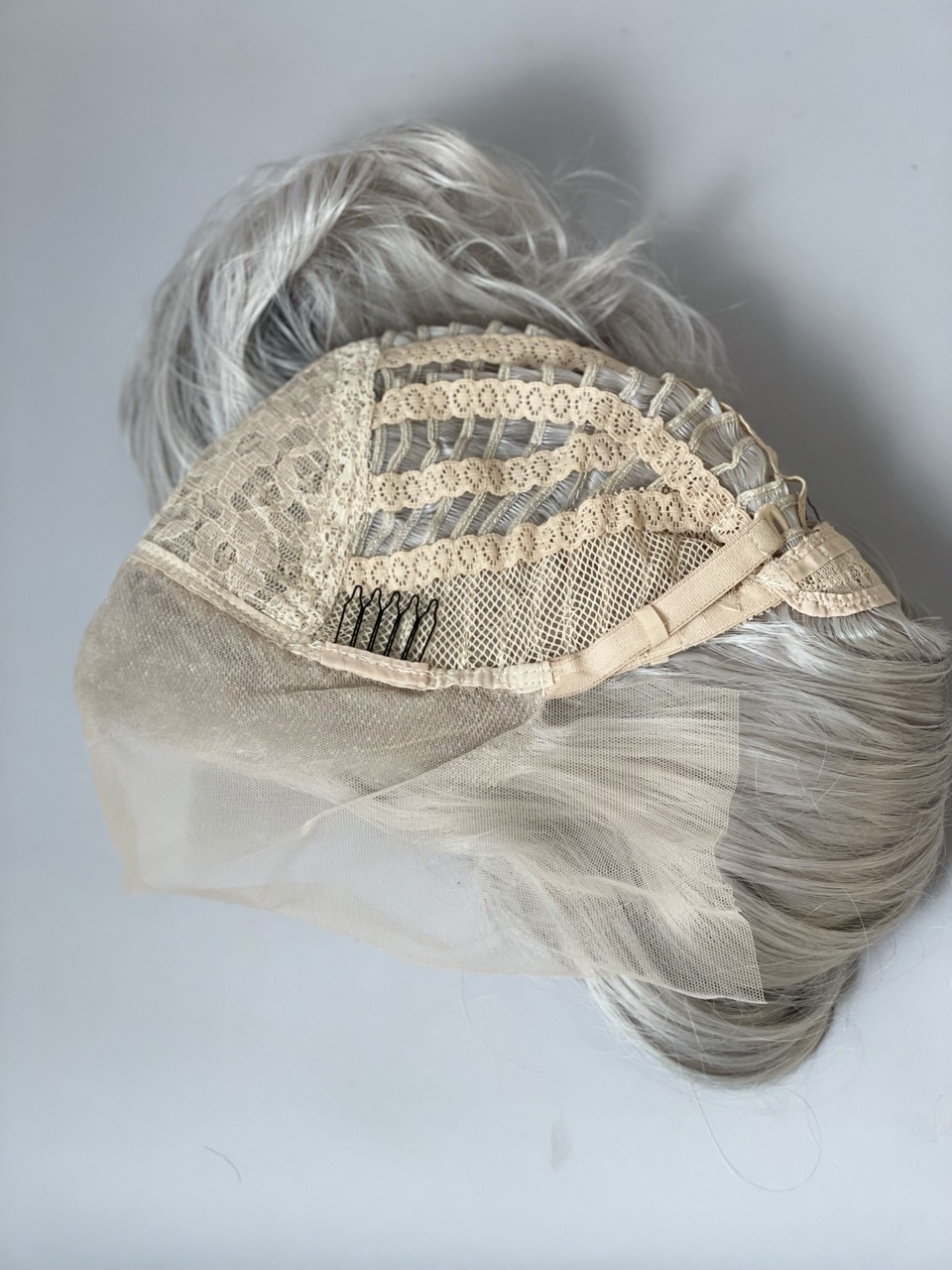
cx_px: 476
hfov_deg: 28.0
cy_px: 635
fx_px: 1907
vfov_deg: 36.8
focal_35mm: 52
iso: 125
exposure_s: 1/122
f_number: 2
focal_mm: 6
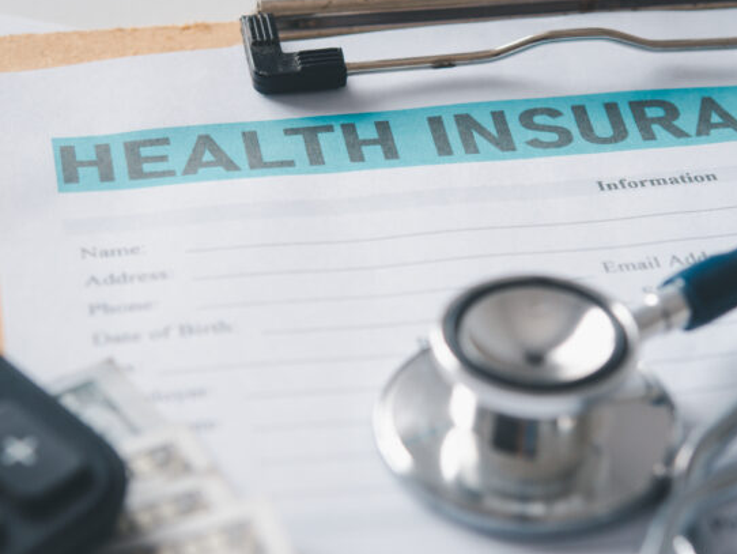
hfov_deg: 18.0
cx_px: 424
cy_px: 293
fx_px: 2322
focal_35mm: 109
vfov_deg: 13.6
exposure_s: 1/60
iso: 200
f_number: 5.6
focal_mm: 60
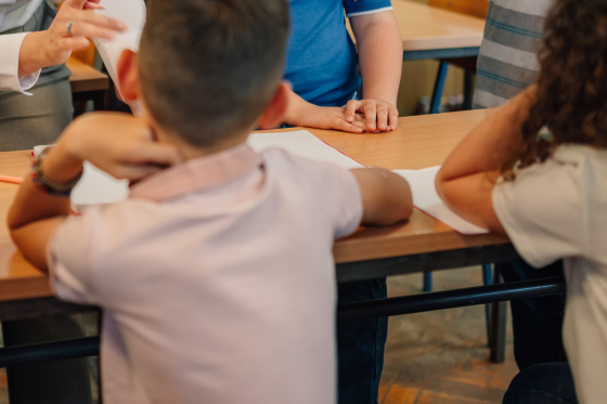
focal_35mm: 75
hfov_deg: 26.5
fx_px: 1264
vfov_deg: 17.7
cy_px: 3
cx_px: 119
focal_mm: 35
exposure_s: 1/125
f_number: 1.4
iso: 250
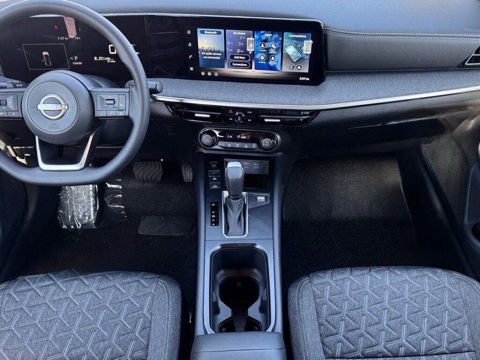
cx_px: 240
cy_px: 180
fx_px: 333
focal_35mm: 24
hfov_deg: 71.6
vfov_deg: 56.8
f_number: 1.78
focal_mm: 6.76
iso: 125
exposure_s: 1/121
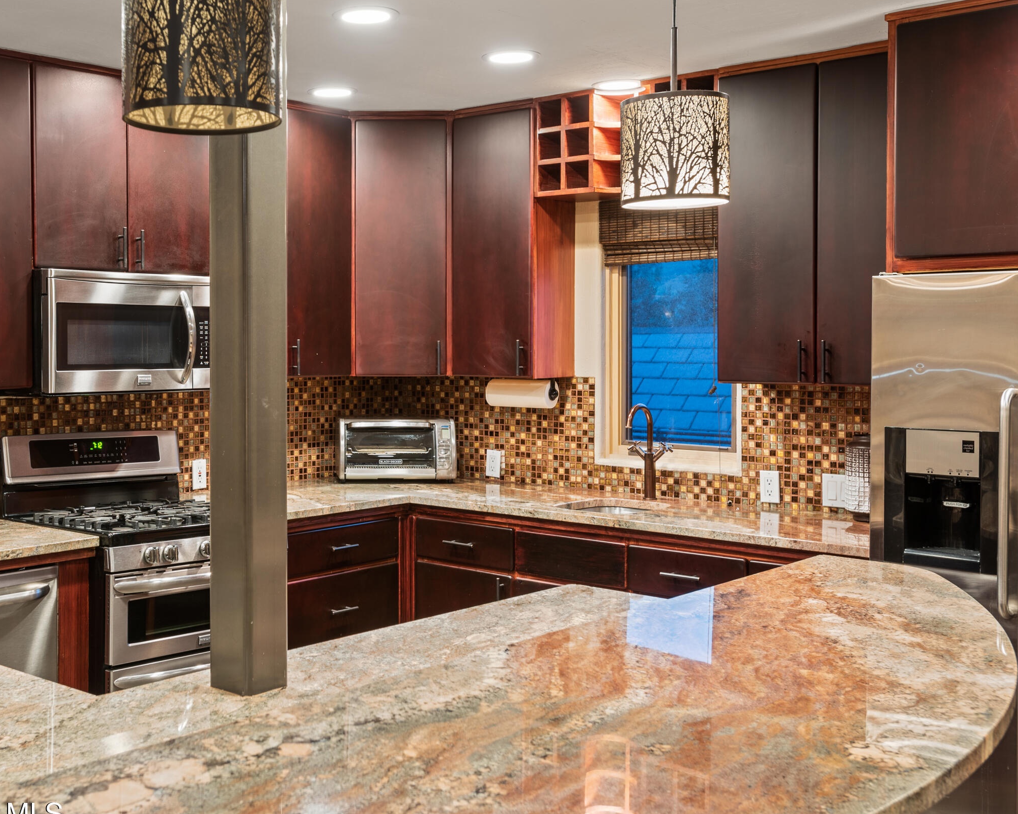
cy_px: 354
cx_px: 300
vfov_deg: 35.6
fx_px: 1265
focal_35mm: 42
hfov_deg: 42.9
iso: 100
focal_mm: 30
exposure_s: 8
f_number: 7.1
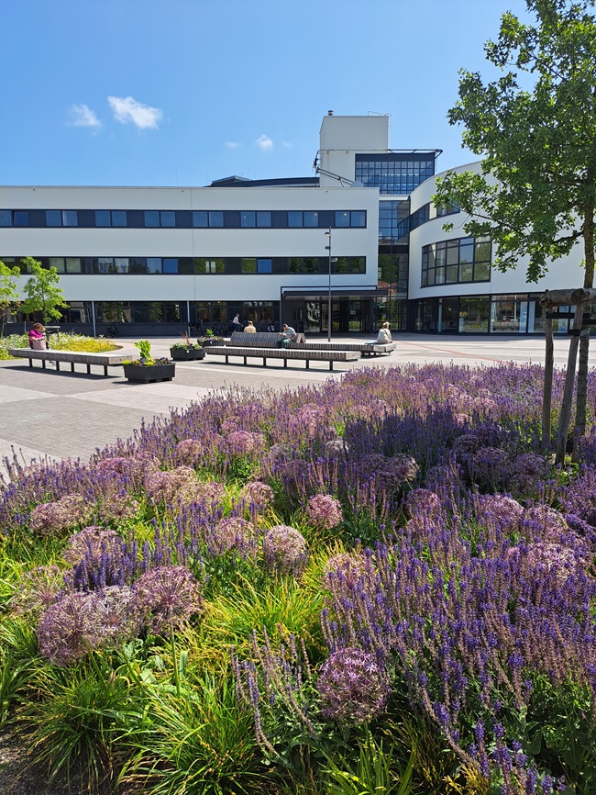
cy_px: 398
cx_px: 298
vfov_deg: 71.6
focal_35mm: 24
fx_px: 551
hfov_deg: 56.8
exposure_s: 1/1567
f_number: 1.8
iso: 50
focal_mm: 5.23
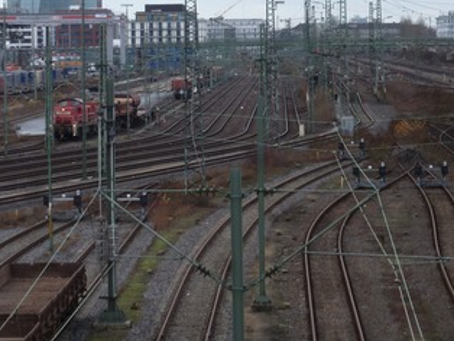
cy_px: 56
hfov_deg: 9.0
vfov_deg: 6.8
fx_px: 2888
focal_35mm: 220
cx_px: 123
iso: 100
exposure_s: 1/80
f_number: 5.2
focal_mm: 23.4
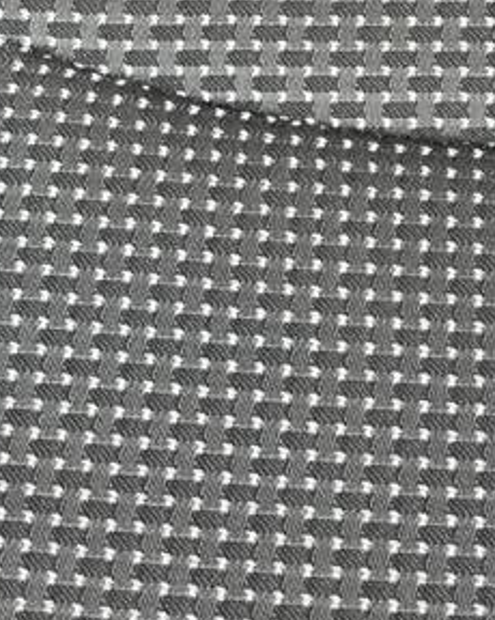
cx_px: 570
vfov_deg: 12.8
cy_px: -364
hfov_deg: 10.8
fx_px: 2585
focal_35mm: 141
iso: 50
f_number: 1.6
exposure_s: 1/122
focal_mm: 5.1
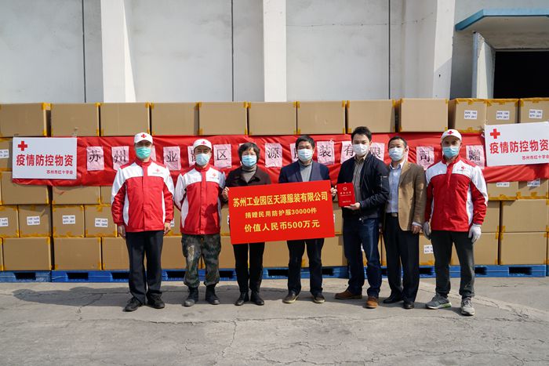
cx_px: 274
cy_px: 183
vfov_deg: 43.6
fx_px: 458
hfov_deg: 61.9
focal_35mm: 30
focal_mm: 30
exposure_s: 1/640
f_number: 4.5
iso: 100
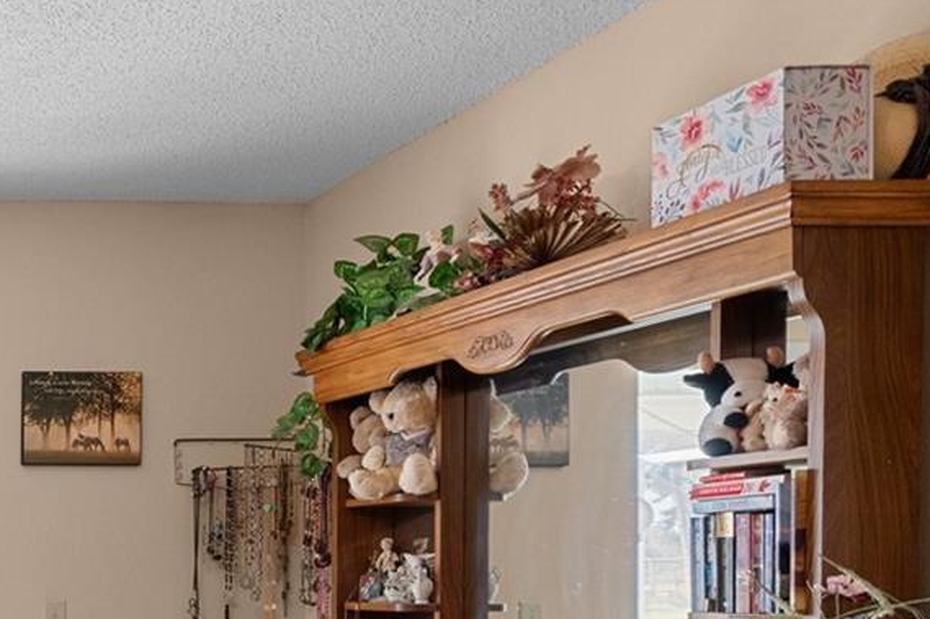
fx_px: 1162
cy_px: 630
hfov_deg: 31.1
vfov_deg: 27.9
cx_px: -347
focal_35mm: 45
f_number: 10
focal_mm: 16
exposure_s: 1/10
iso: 1000
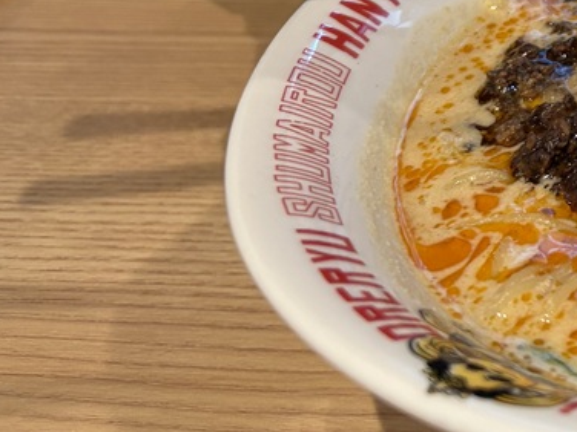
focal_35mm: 83
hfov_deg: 19.7
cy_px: -153
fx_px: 1383
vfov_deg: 16.6
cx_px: 916
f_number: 1.6
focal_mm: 5.96
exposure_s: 1/100
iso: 125
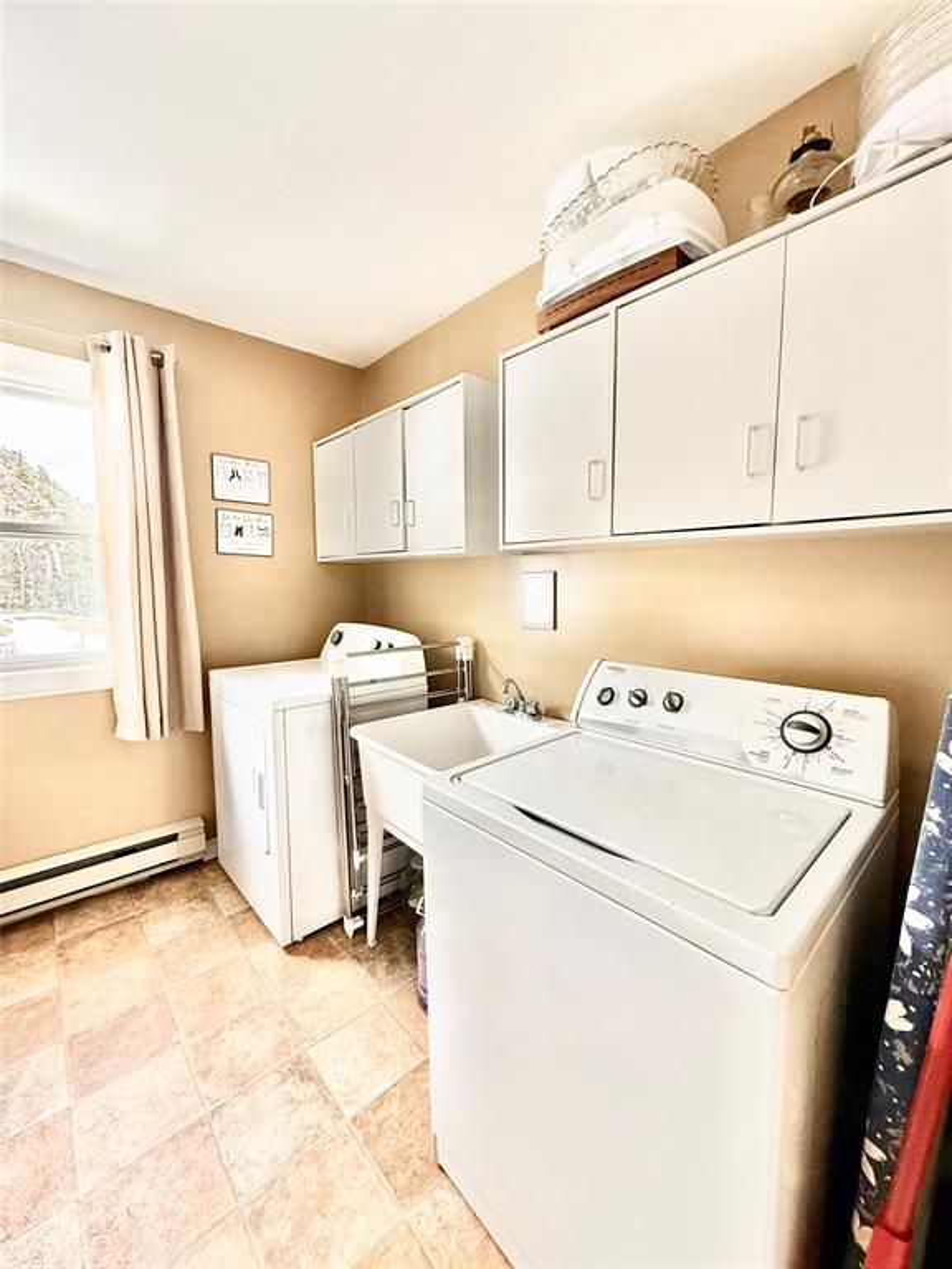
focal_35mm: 14
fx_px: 513
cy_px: 634
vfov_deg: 102.1
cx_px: 476
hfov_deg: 85.7
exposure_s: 1/99
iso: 250
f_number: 2.2
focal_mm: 2.22
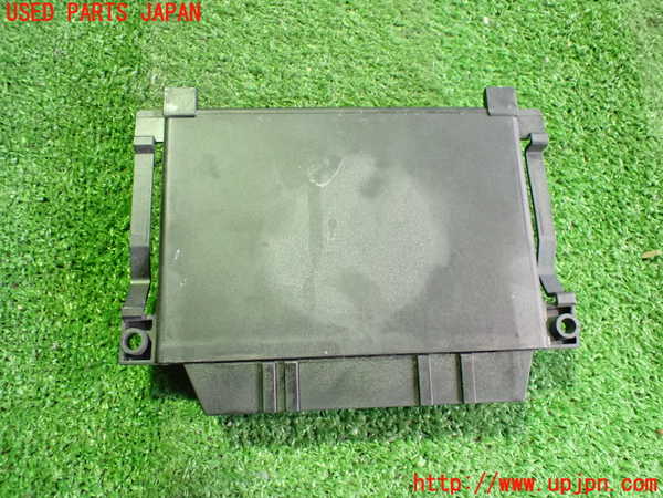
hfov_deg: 60.0
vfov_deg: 46.8
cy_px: 249
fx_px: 575
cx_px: 332
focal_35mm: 30
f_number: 2.3
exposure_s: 1/30
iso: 1250
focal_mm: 5.4
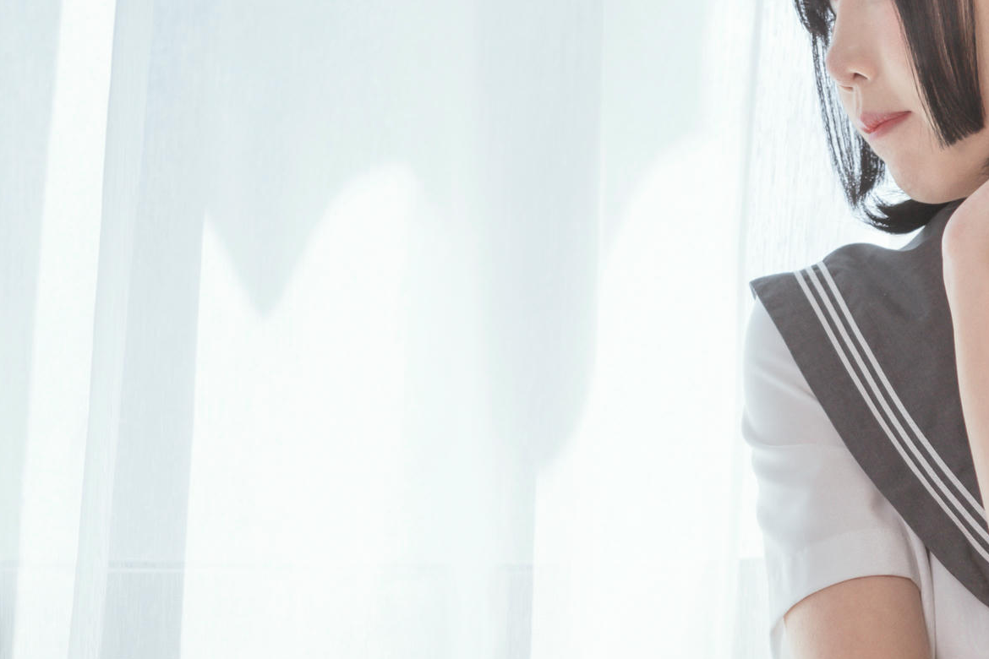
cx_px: 994
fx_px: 3461
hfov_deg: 15.9
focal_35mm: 126
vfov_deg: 10.8
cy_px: 620
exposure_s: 1/250
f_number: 2.8
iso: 100
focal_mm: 50
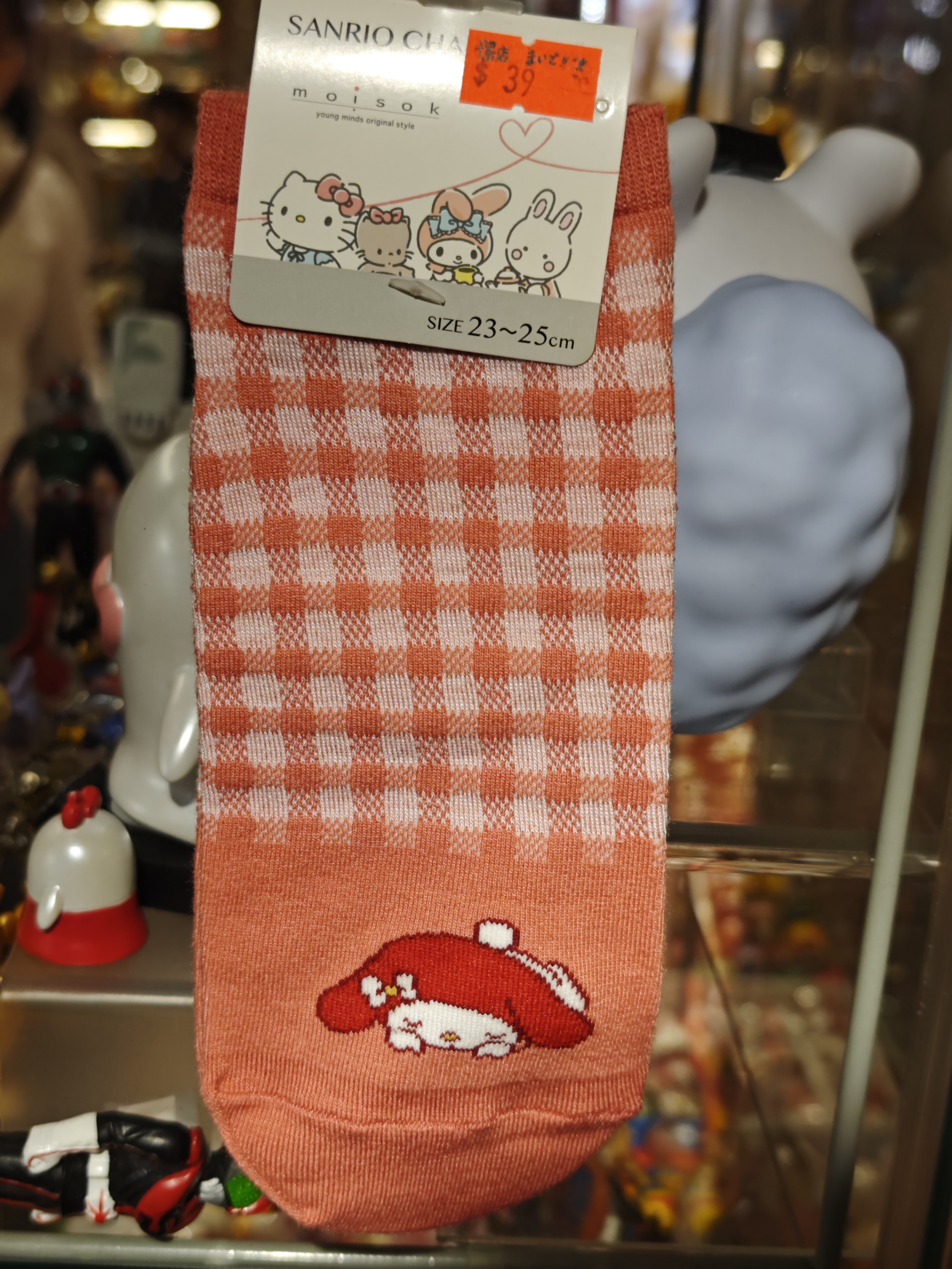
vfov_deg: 41.2
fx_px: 1687
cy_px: 634
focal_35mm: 46
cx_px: 476
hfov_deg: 31.5
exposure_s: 1/100
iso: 125
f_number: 2
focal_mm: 8.72
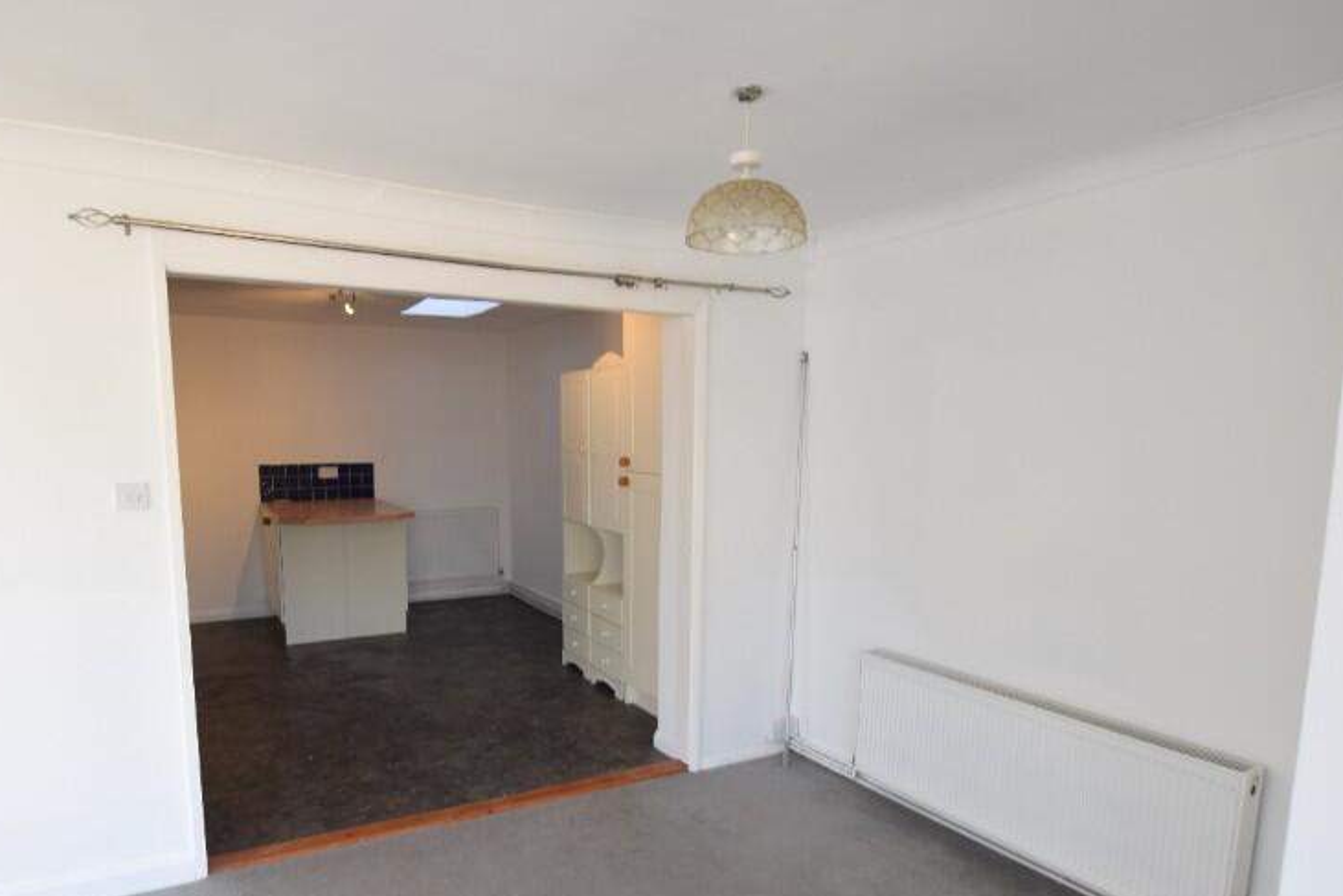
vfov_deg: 59.1
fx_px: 784
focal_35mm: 21
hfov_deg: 81.0
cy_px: 537
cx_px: 621
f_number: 5.6
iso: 100
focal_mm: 10
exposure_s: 1/8
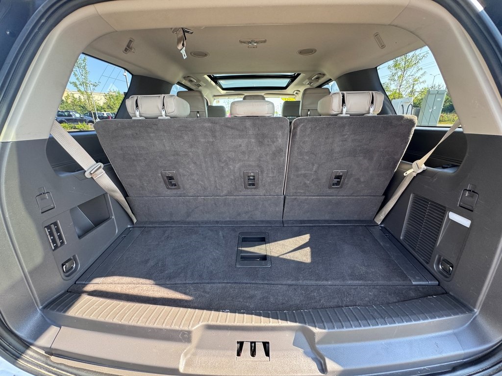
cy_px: 188
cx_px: 251
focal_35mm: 14
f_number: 2.2
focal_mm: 2.22
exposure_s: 1/99
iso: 125
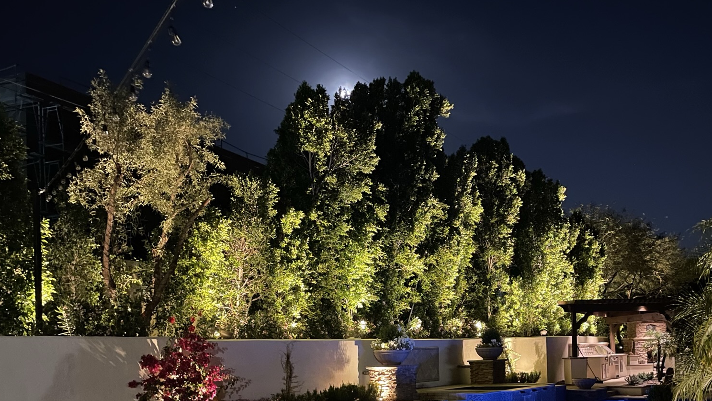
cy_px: 339
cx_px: 453
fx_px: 736
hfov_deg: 51.0
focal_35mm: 39
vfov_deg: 29.5
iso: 500
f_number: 1.6
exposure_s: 1/9
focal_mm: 4.2
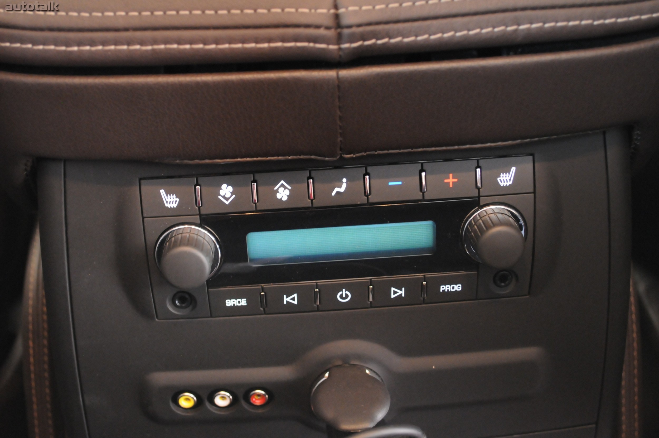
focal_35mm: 51
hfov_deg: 38.9
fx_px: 933
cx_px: 330
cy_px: 219
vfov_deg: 26.4
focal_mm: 34
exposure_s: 1/6
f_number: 5
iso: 2000
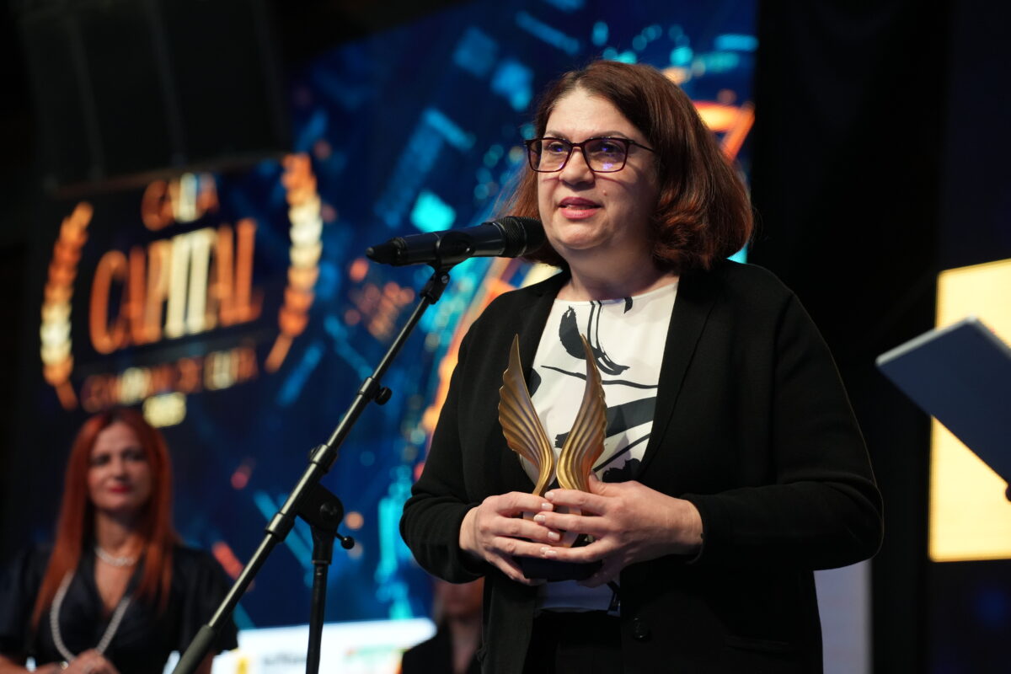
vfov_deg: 13.0
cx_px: 506
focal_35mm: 105
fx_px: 2949
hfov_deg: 19.5
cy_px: 337
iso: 3200
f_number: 4
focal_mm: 105
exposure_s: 1/160
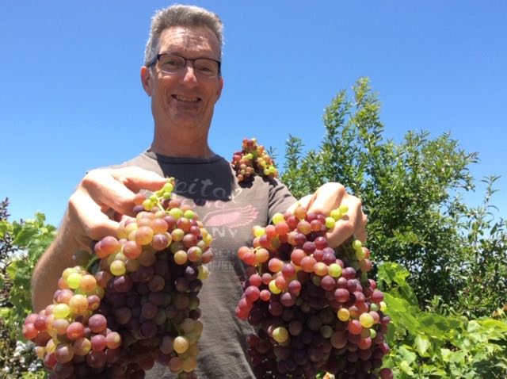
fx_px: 468
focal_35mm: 32
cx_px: 254
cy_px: 190
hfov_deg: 56.9
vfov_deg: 44.1
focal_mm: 3.3
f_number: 2.4
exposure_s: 1/715
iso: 32
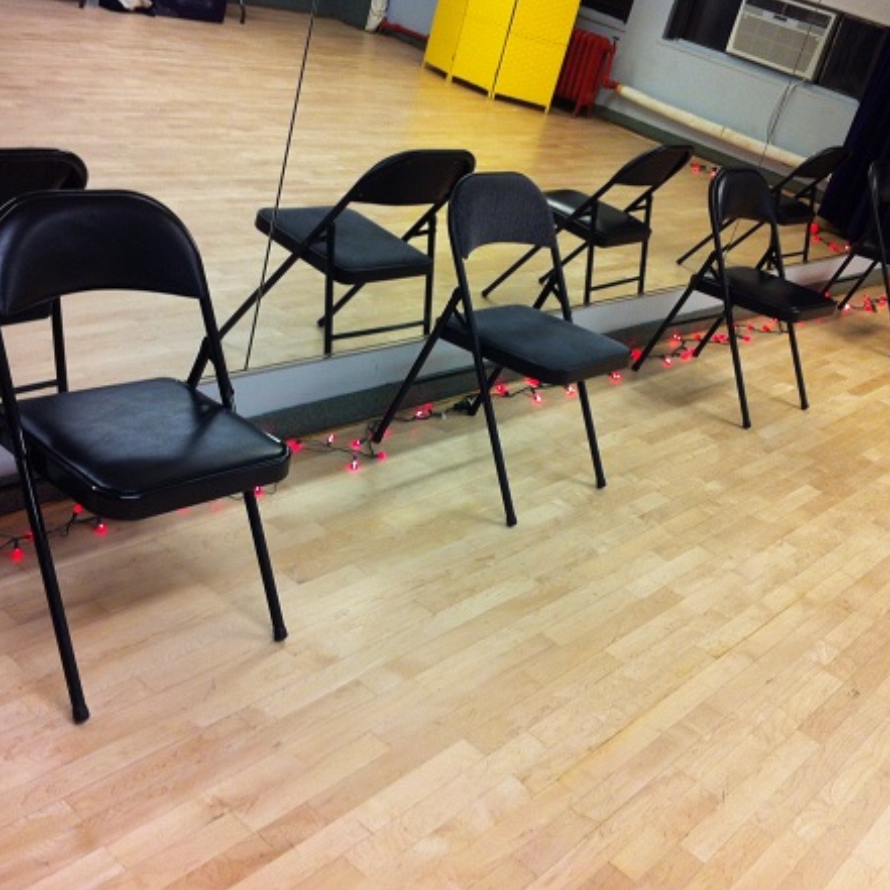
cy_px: 440
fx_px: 1222
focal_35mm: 42
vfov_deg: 40.0
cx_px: 422
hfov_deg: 40.0
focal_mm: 3.85
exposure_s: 1/17
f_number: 2.8
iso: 80
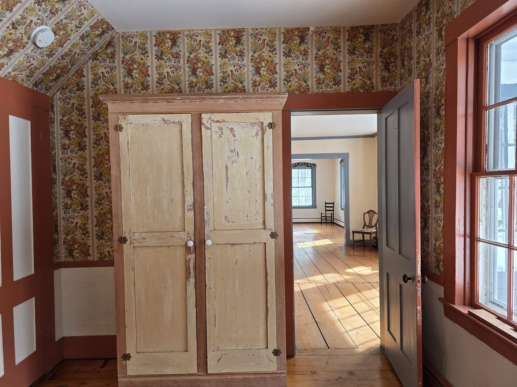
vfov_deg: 58.9
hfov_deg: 73.9
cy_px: 194
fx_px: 344
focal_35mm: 23
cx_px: 258
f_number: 1.7
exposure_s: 1/120
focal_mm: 6.3
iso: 64
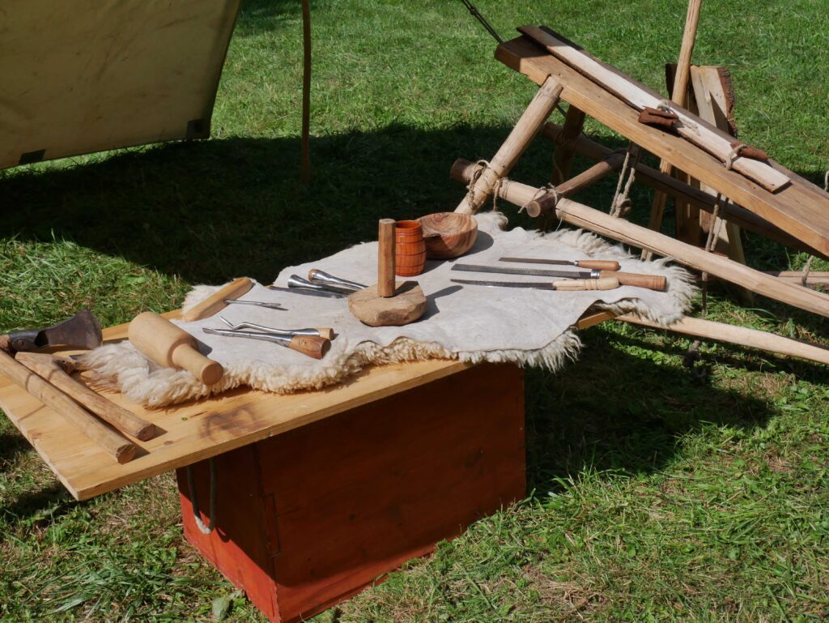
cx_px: 414
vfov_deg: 32.9
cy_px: 312
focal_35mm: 44
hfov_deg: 42.9
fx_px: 1054
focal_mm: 22
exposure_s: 1/400
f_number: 11
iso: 200
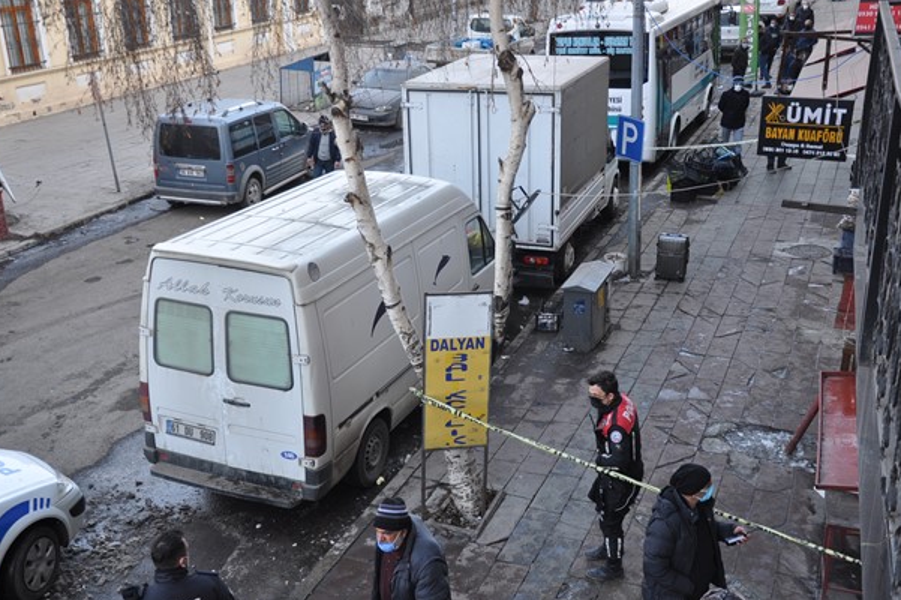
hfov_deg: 47.9
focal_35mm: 41
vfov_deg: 32.9
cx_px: 444
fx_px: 1014
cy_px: 318
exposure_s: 1/60
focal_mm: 25
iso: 200
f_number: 4
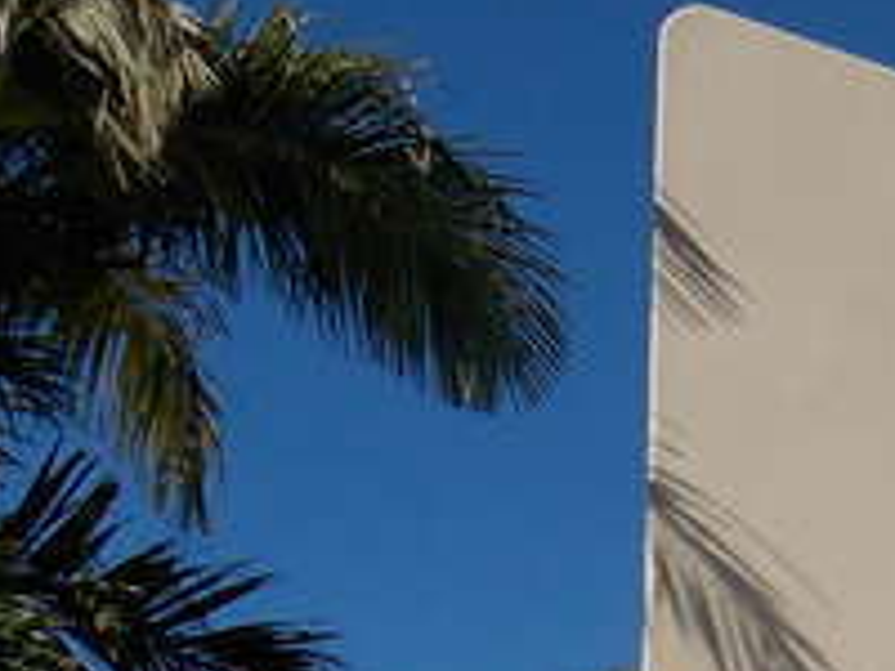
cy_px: 1002
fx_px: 3103
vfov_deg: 11.8
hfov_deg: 15.7
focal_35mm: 120
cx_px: 1132
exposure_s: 1/200
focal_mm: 5.3
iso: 80
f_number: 10.6
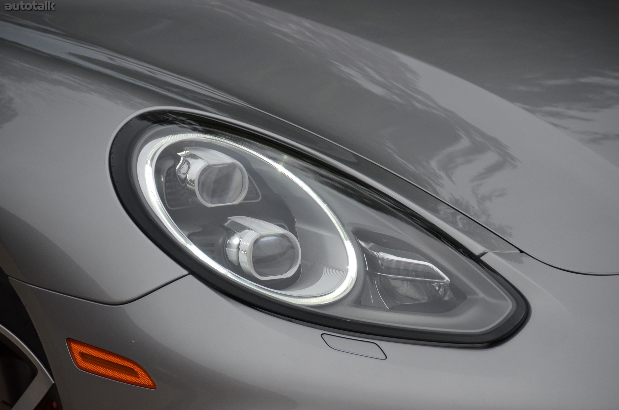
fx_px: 5148
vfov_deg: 4.6
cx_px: 310
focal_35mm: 300
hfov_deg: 6.9
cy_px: 205
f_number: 5.6
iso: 720
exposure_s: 1/1000
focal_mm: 200
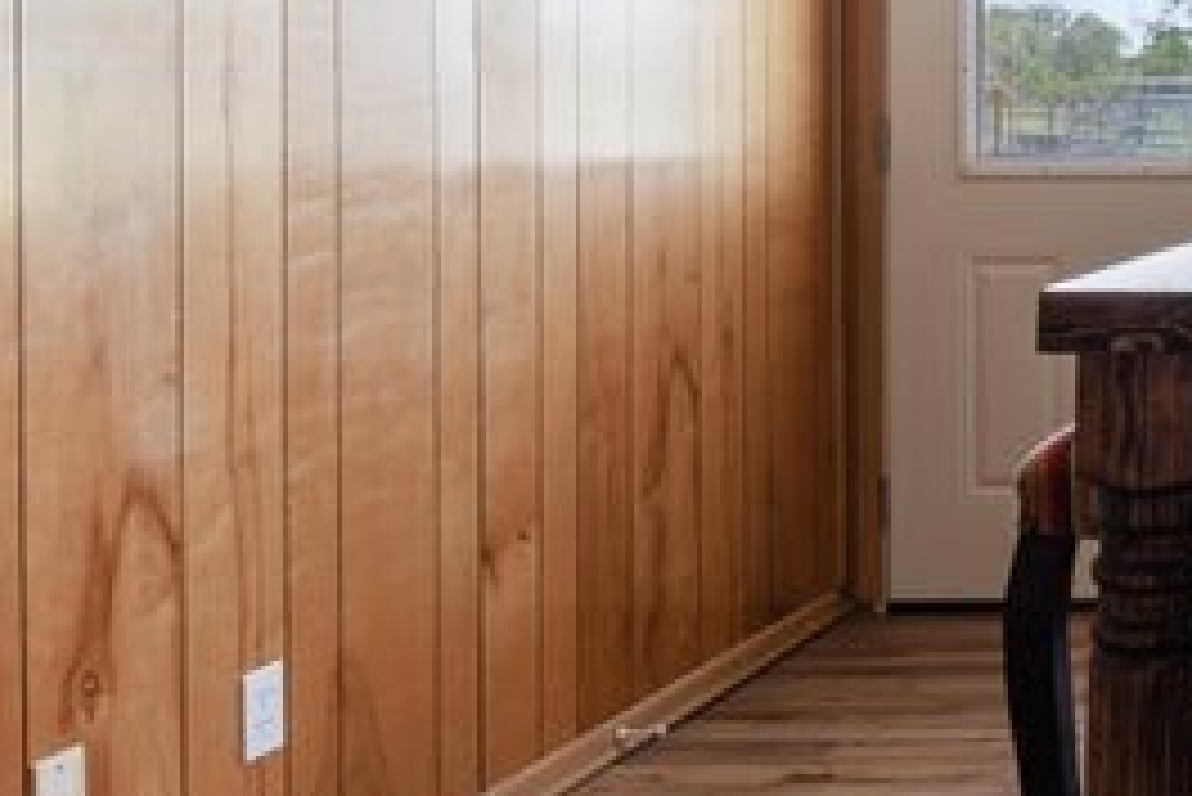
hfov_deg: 26.1
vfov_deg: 22.8
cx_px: 1754
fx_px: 1921
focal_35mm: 58
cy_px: 72
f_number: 8
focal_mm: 16
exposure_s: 1/5
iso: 200
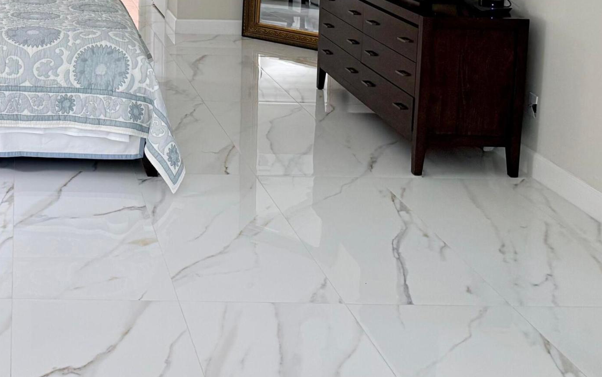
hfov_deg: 35.0
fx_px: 870
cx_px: 16
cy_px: -86
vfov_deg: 22.4
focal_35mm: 53
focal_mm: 6.76
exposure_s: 1/60
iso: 250
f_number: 1.78
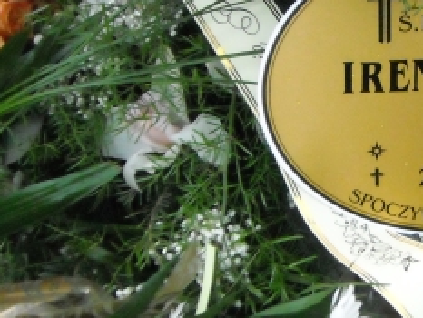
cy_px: 130
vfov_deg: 19.6
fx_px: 917
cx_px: 330
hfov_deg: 25.6
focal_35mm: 75
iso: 800
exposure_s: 1/154
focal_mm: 5.7
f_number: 2.8
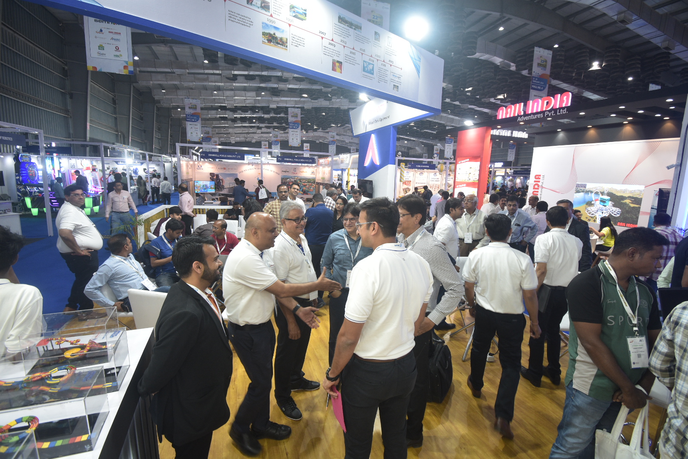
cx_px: 344
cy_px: 230
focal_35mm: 15
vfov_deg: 77.3
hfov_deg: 100.4
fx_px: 287
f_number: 5.6
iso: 640
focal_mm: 10
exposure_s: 1/50
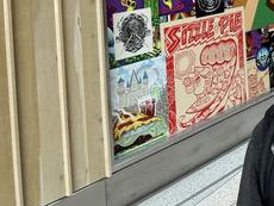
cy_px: -56
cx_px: 291
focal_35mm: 60
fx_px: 475
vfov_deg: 22.1
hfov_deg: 29.4
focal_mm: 2.69
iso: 80
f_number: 1.9
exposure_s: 1/70
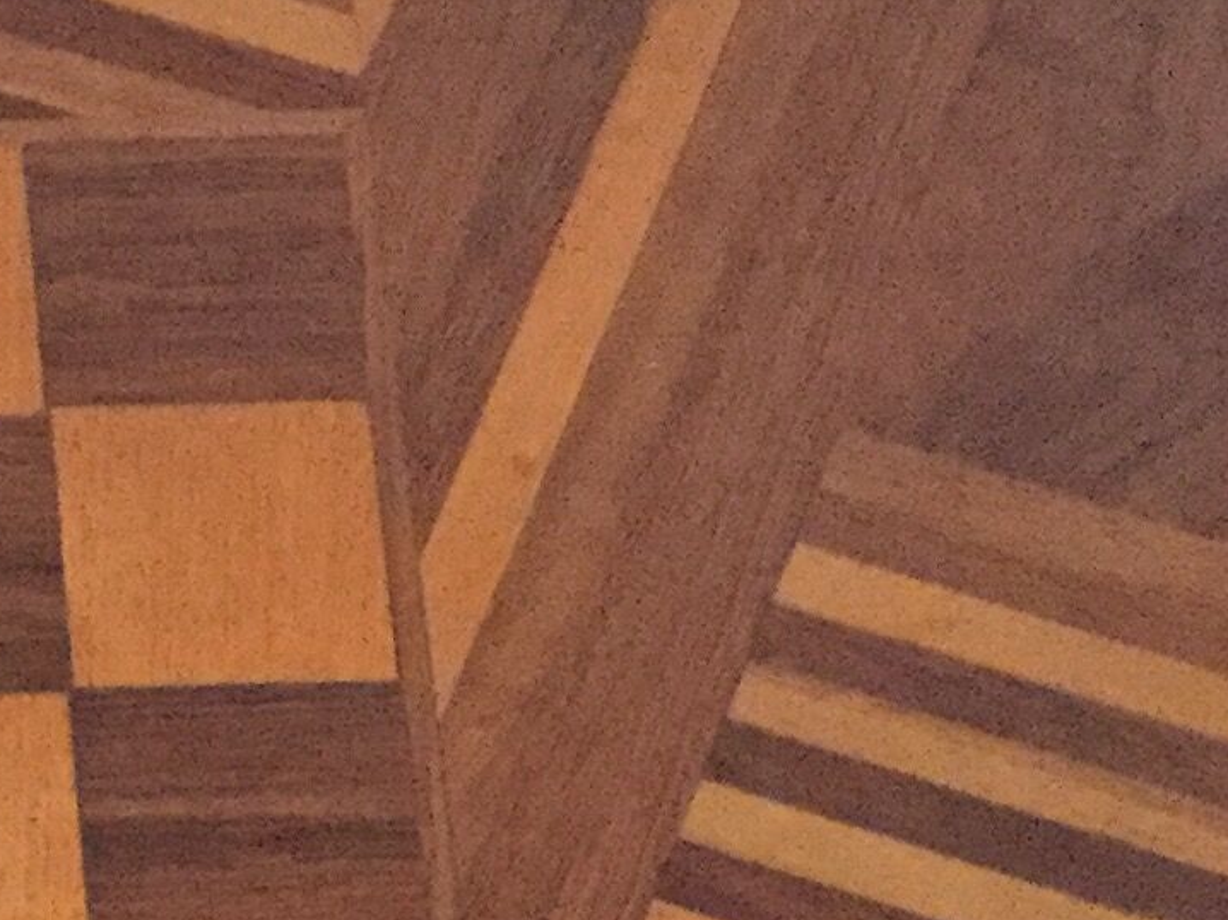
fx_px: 5000
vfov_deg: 10.2
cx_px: -929
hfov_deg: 12.8
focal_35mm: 141
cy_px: 1377
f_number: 2.4
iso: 320
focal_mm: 3.3
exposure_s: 1/17
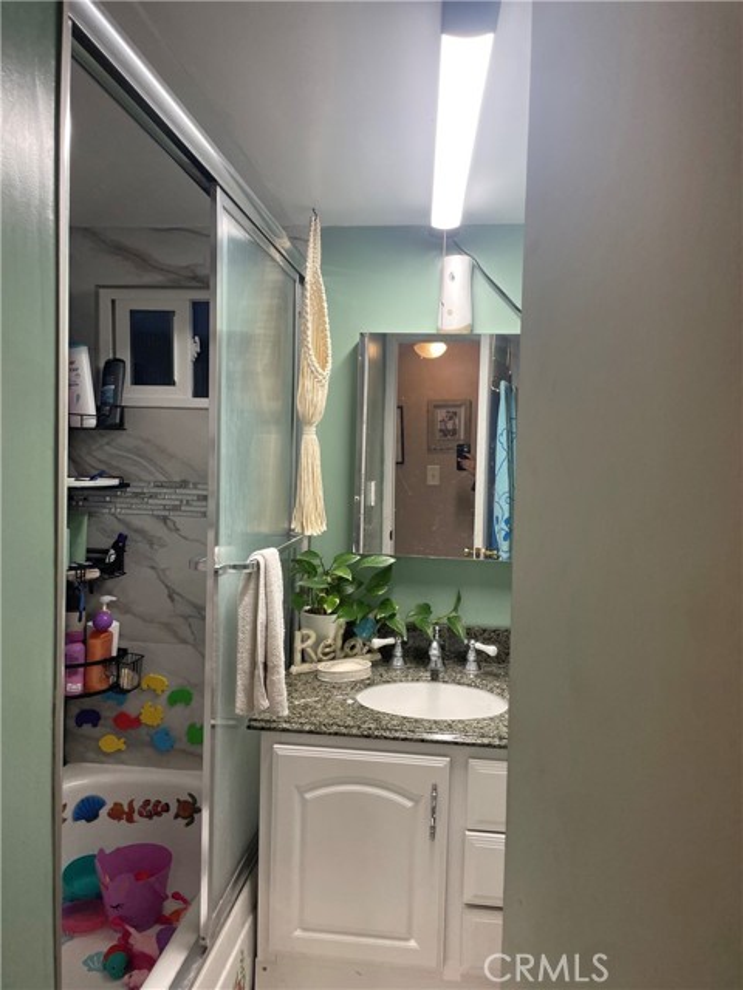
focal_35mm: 26
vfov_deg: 67.3
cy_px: 495
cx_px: 372
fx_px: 744
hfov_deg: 53.1
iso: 64
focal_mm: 4.2
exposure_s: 1/120
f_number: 1.6
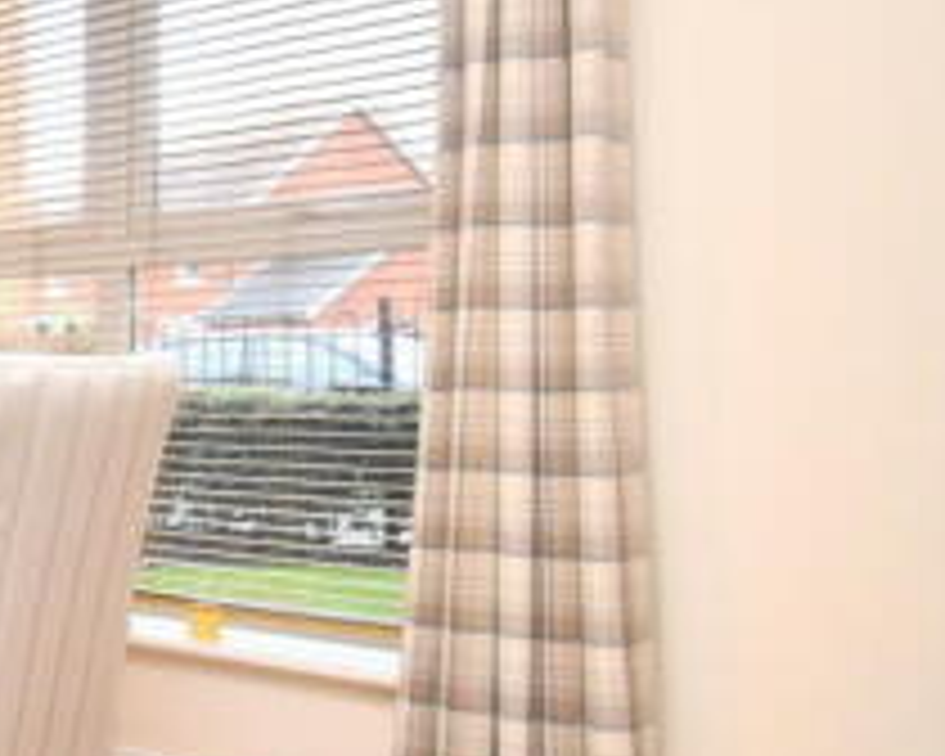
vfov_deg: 34.1
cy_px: 434
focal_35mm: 44
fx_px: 1231
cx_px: -416
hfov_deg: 29.2
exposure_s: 1/60
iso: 1800
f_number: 4.5
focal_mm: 10
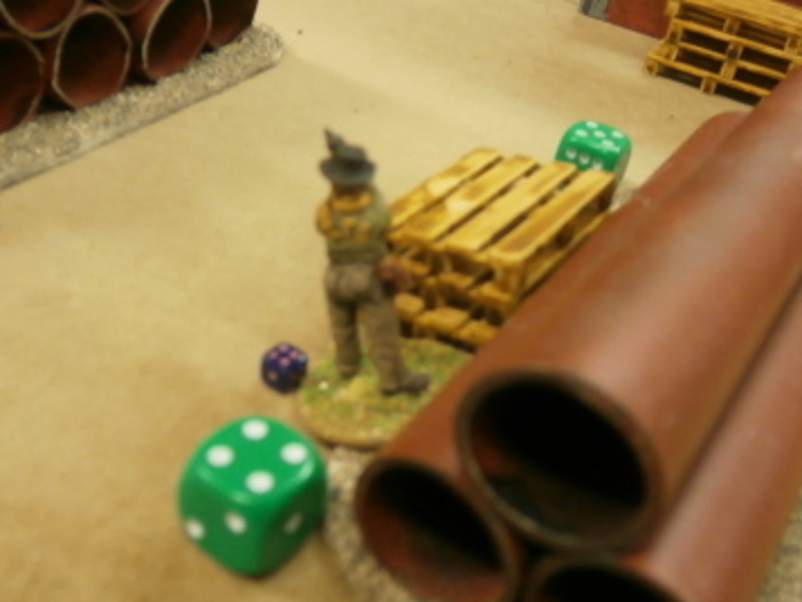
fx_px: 904
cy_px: 283
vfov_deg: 36.8
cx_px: 456
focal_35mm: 39
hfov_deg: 47.7
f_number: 2.8
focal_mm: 4.7
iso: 200
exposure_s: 1/20
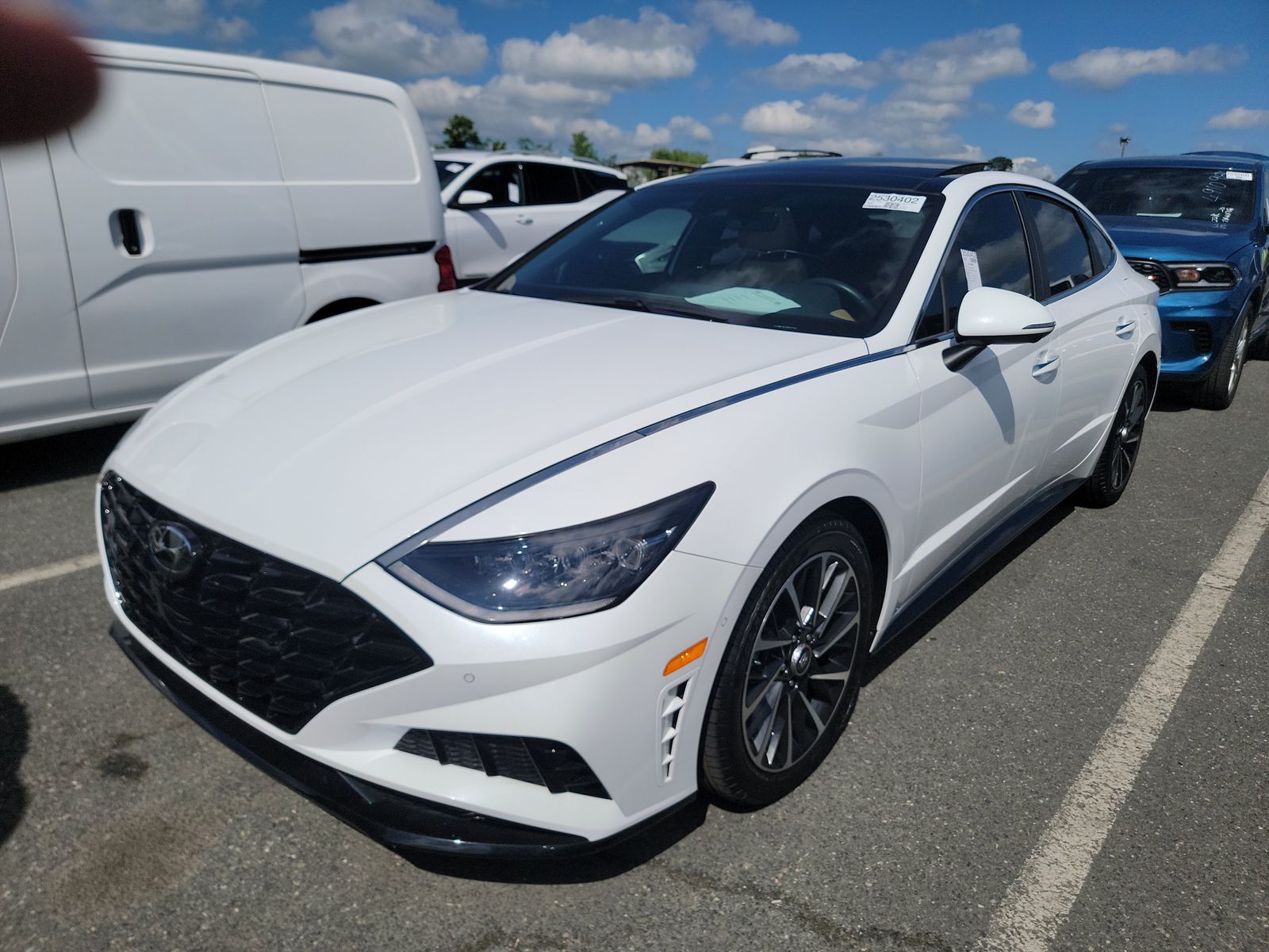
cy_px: 476
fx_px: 880
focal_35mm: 24
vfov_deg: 56.8
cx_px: 634
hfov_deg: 71.6
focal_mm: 6.7
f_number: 1.8
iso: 50
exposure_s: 1/3255
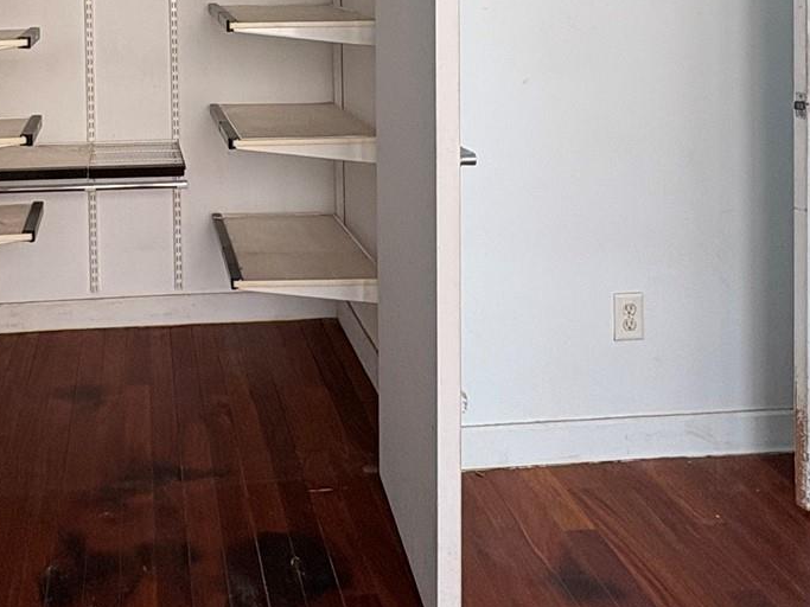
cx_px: 172
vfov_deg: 31.2
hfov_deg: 42.9
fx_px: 983
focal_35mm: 42
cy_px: -32
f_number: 2.2
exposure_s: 1/99
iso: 100
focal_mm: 2.22
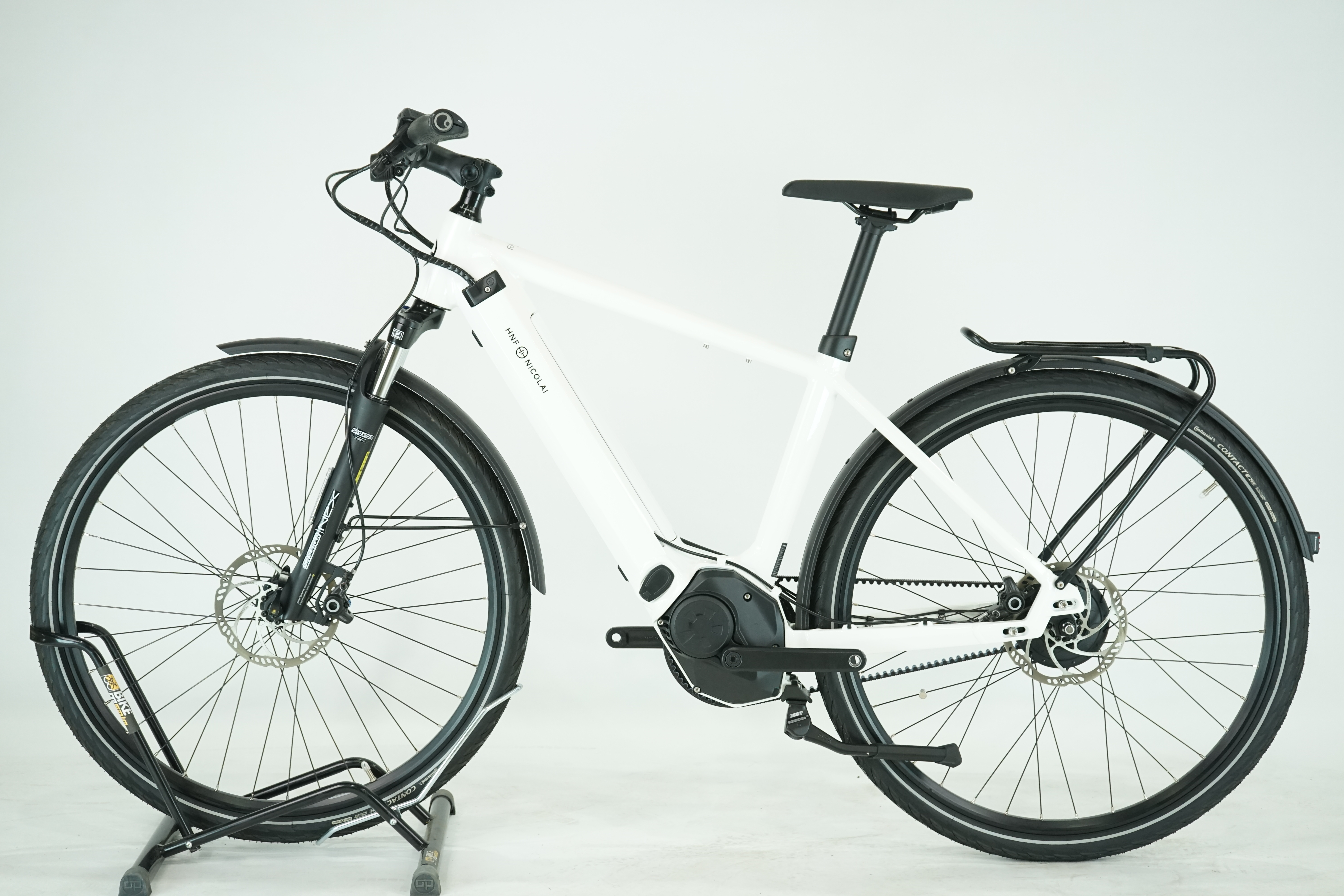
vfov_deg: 24.6
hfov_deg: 36.2
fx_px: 2053
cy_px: 448
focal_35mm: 55
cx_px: 672
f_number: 5.6
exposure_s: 1/200
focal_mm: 55
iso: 1600
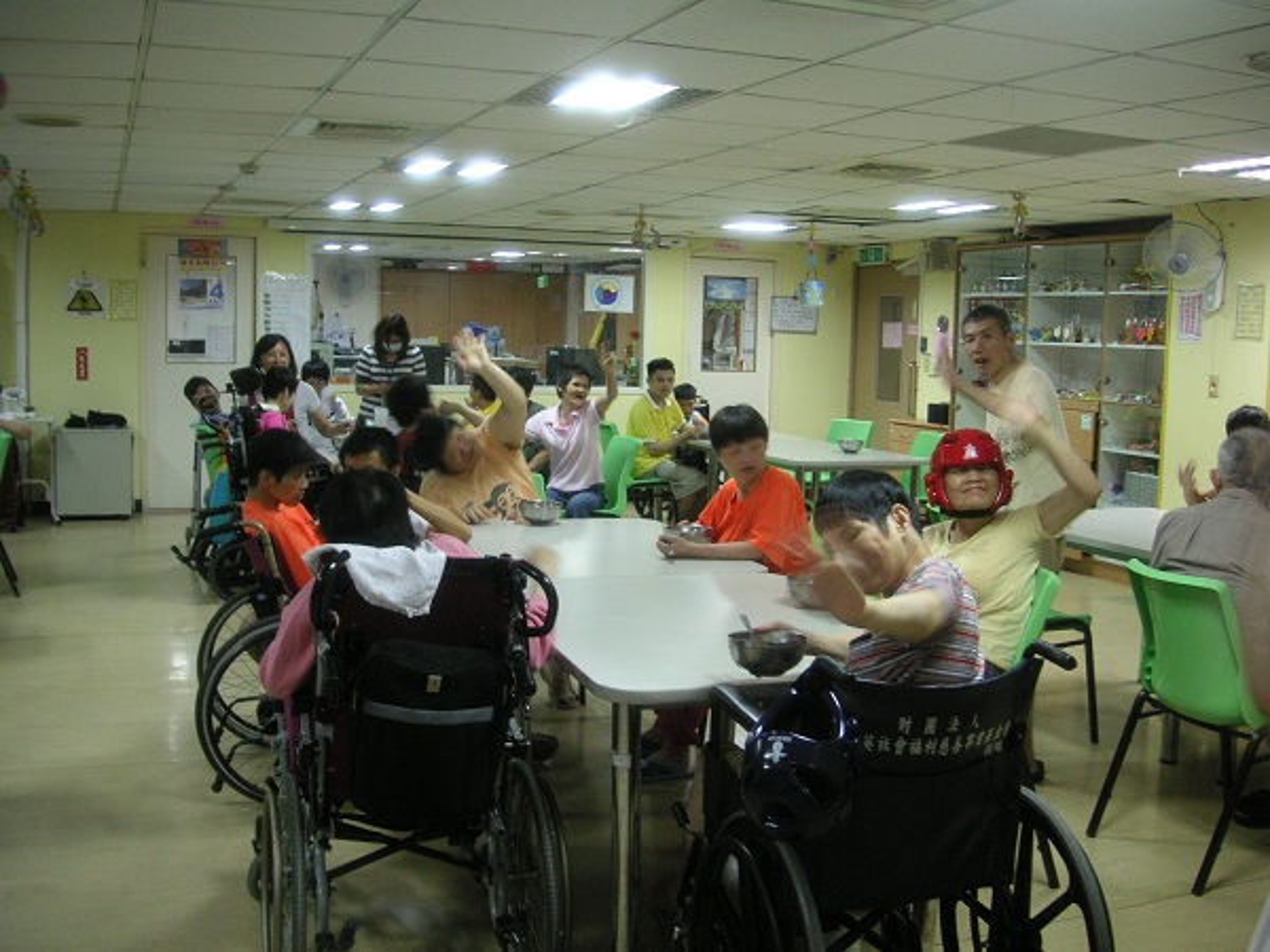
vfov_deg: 38.7
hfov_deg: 50.1
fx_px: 1357
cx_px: 635
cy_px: 476
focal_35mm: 37
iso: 100
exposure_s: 1/10
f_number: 2.8
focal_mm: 6.1
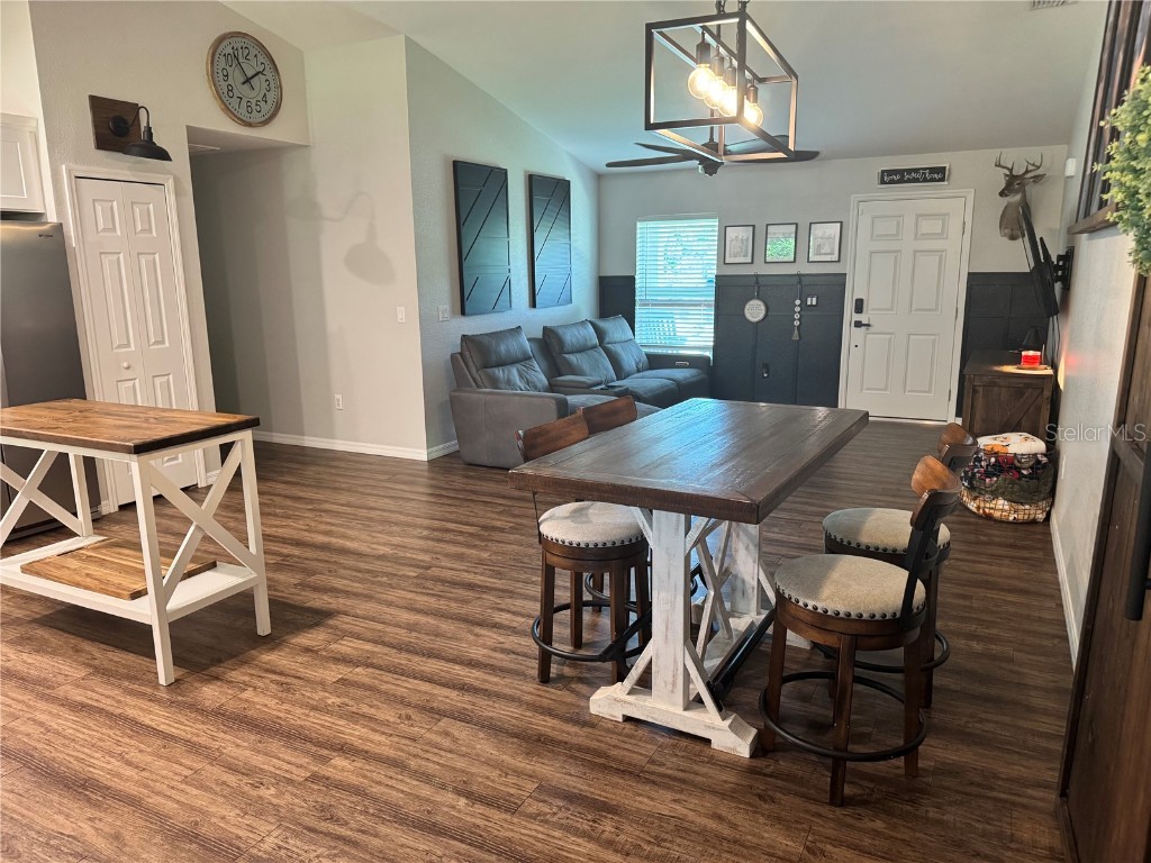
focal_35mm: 24
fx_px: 798
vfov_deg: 56.8
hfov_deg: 71.6
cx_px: 576
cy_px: 432
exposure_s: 1/60
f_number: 1.78
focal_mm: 6.76
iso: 400
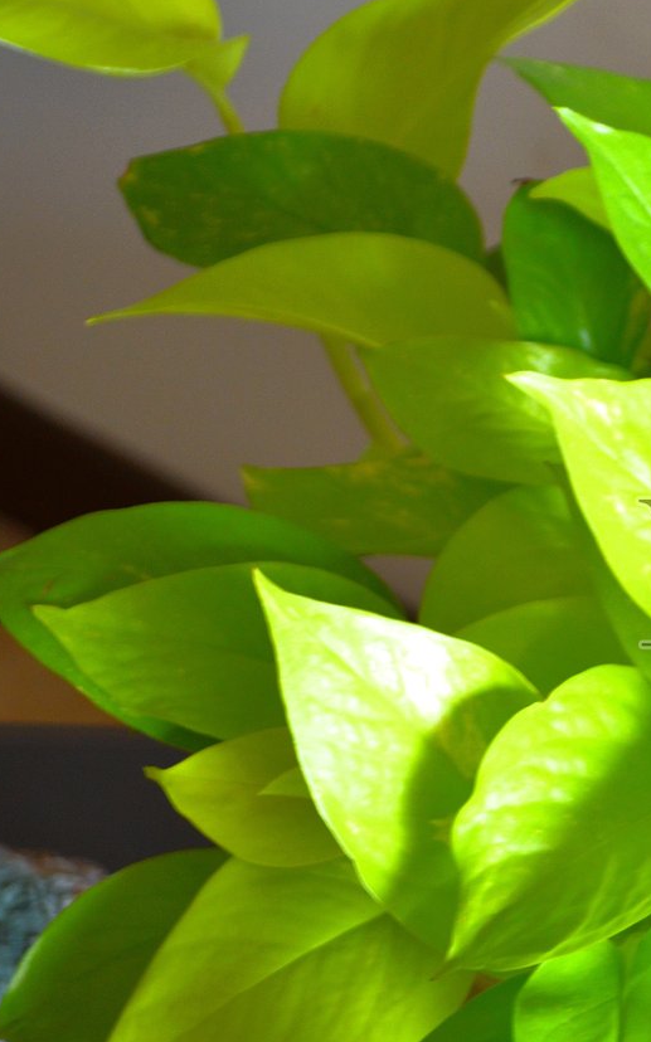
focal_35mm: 118
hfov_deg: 10.8
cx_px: 849
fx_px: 3352
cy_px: 583
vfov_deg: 17.7
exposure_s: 1/30
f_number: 5.3
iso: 900
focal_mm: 40
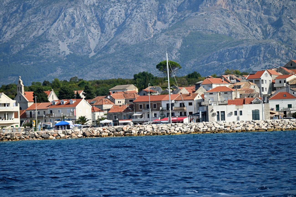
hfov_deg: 12.5
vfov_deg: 8.3
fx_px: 1357
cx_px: 148
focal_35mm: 165
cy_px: 98
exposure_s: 1/1000
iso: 180
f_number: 5.6
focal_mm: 165
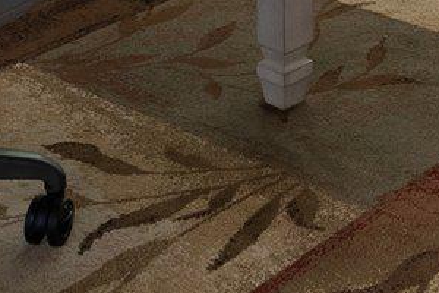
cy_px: -557
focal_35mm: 116
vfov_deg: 9.5
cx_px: 436
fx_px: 1414
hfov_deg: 17.3
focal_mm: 17
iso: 640
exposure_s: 1/13
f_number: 8
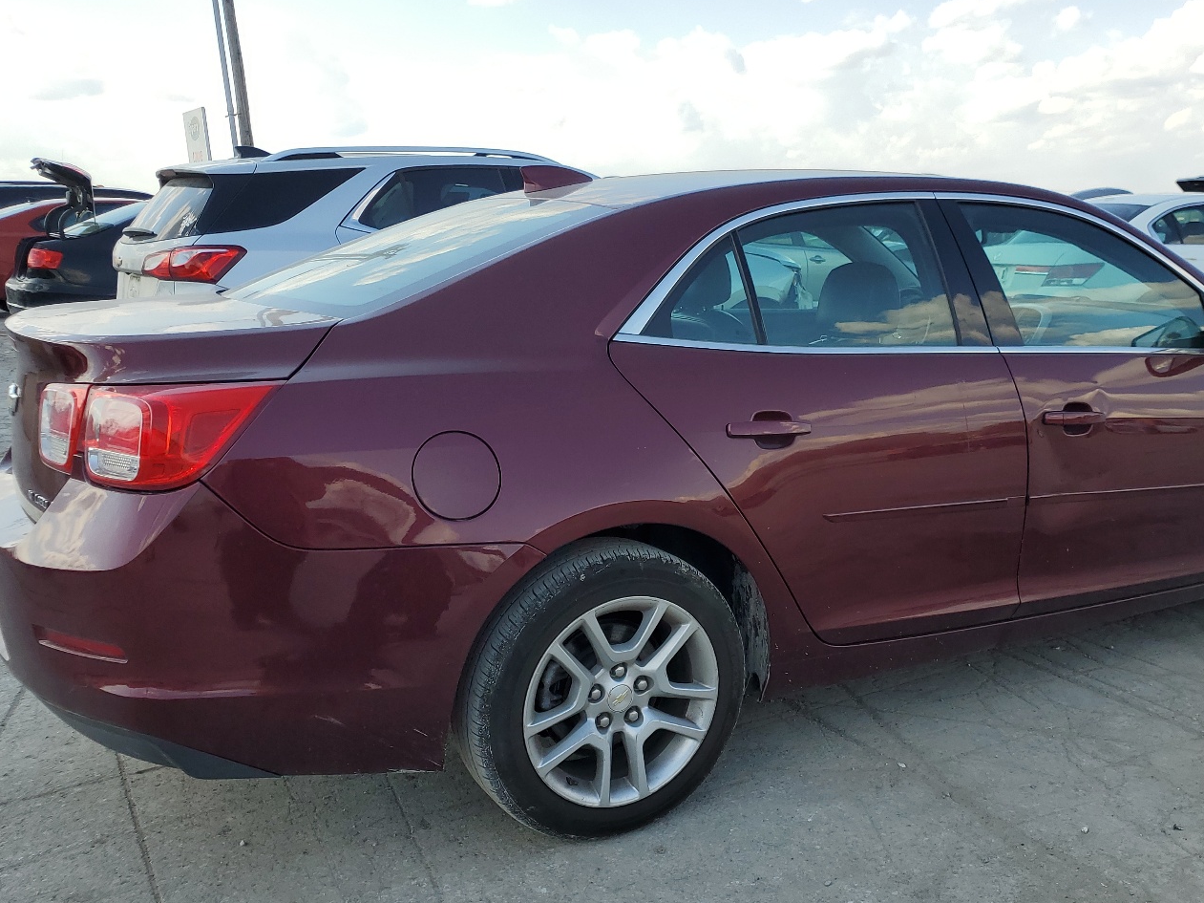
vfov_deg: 42.7
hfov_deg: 55.0
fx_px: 1147
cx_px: 716
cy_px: 553
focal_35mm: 33
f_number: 1.5
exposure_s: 1/1667
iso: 50
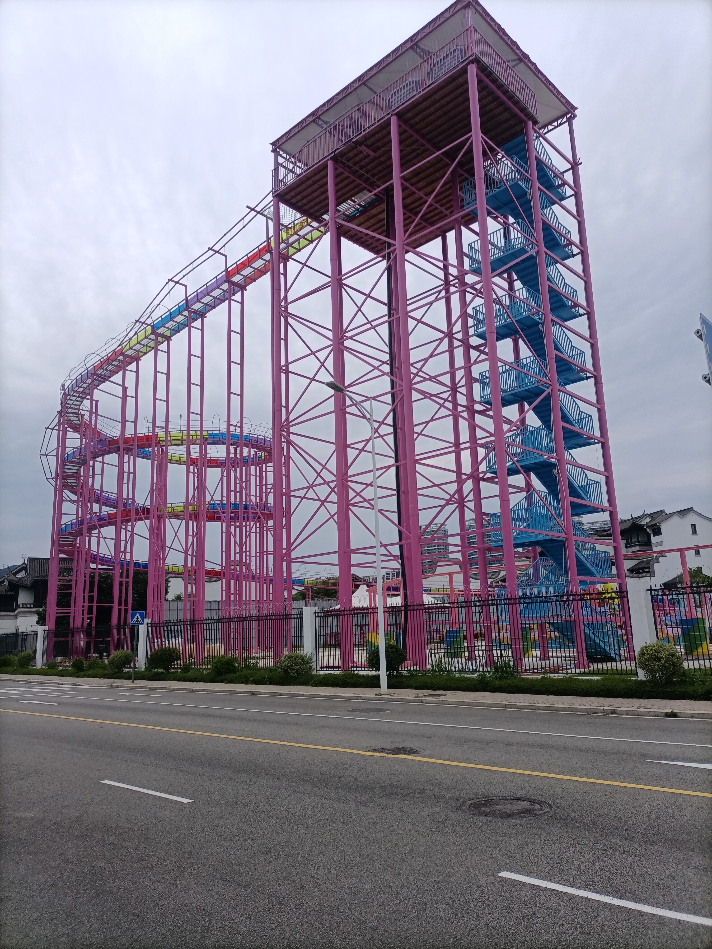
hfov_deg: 53.1
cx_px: 356
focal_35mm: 26
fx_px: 713
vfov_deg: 67.3
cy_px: 474
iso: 104
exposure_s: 1/1730
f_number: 1.8
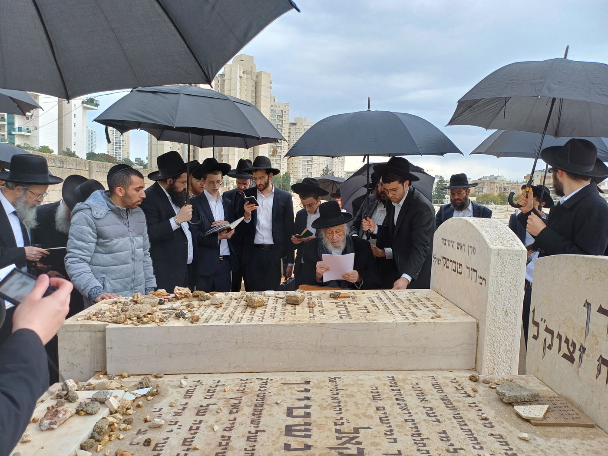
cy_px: 228
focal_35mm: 25
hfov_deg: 69.4
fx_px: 439
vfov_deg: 54.9
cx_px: 304
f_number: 1.8
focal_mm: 4.65
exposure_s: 1/124
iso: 50
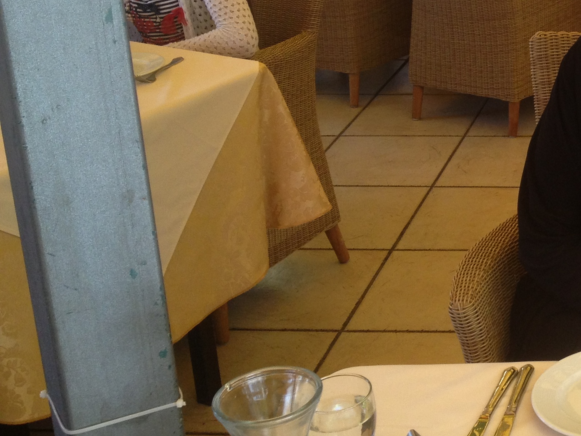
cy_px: 14
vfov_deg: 17.6
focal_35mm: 82
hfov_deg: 22.2
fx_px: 1376
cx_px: 680
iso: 64
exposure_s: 1/120
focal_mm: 4.28
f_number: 2.4
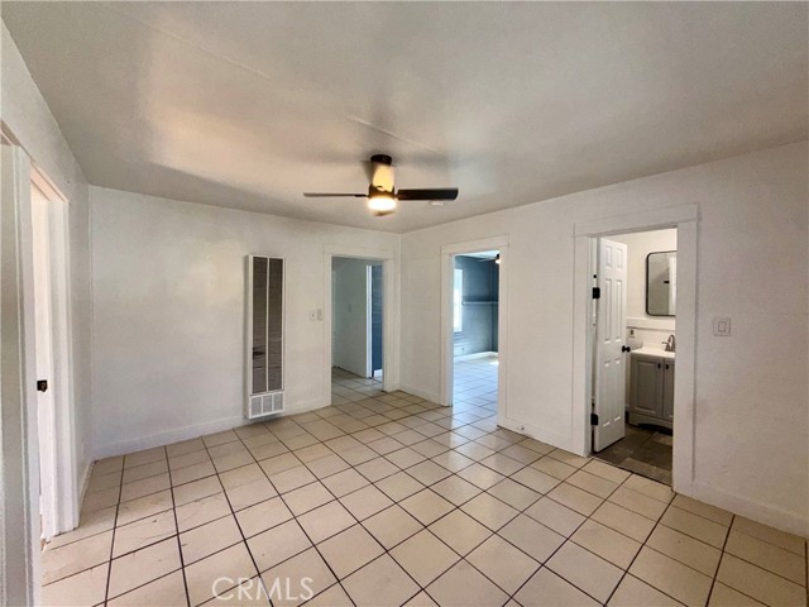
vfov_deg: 85.7
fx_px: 327
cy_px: 304
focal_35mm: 14
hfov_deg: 102.1
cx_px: 404
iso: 80
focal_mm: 2.22
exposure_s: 1/122
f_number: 2.2
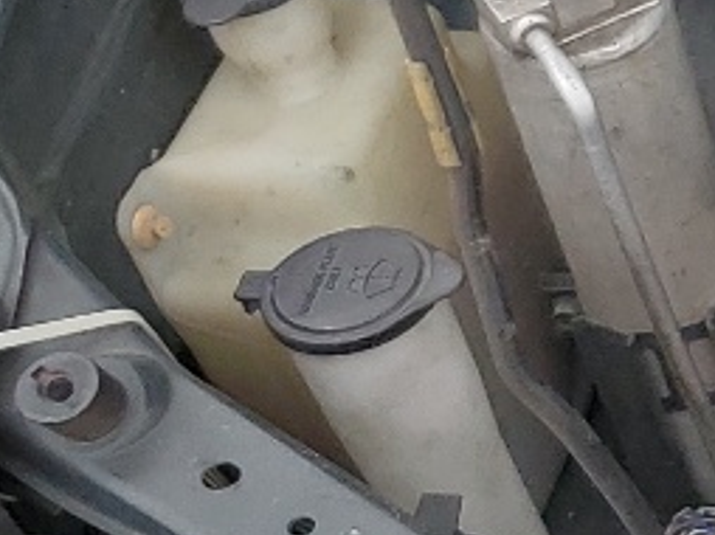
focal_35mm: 164
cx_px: 2184
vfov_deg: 9.0
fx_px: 3384
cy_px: 369
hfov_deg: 9.4
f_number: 1.5
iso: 50
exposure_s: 1/714
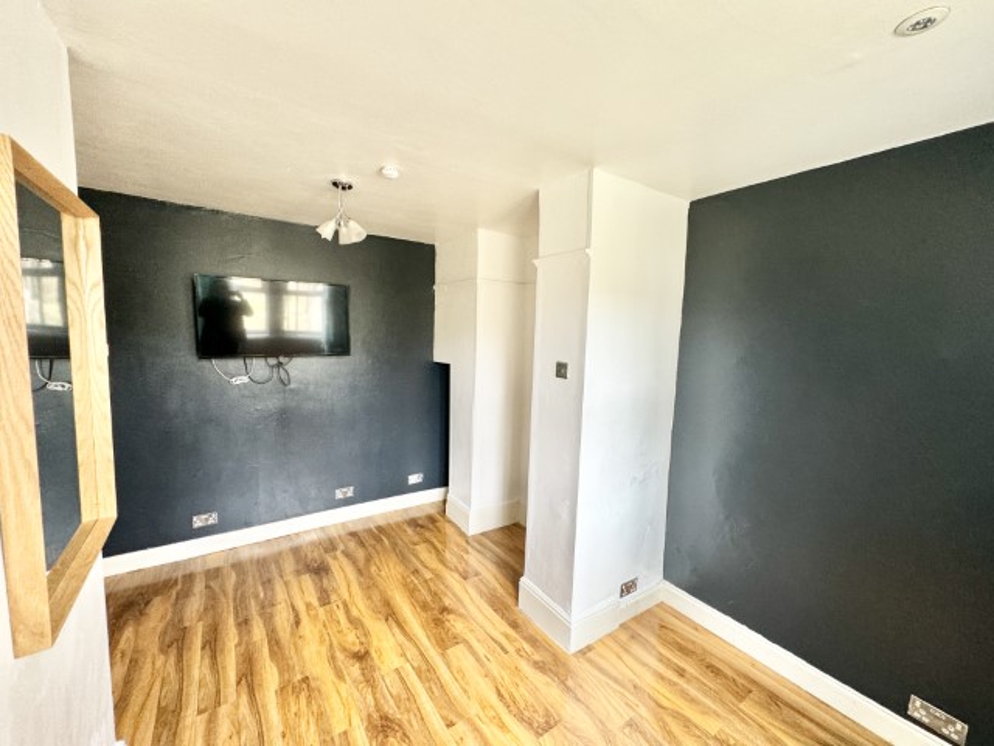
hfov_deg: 102.1
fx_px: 402
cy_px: 373
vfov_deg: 85.7
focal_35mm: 14
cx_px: 497
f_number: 2.2
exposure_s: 1/50
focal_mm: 2.22
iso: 200
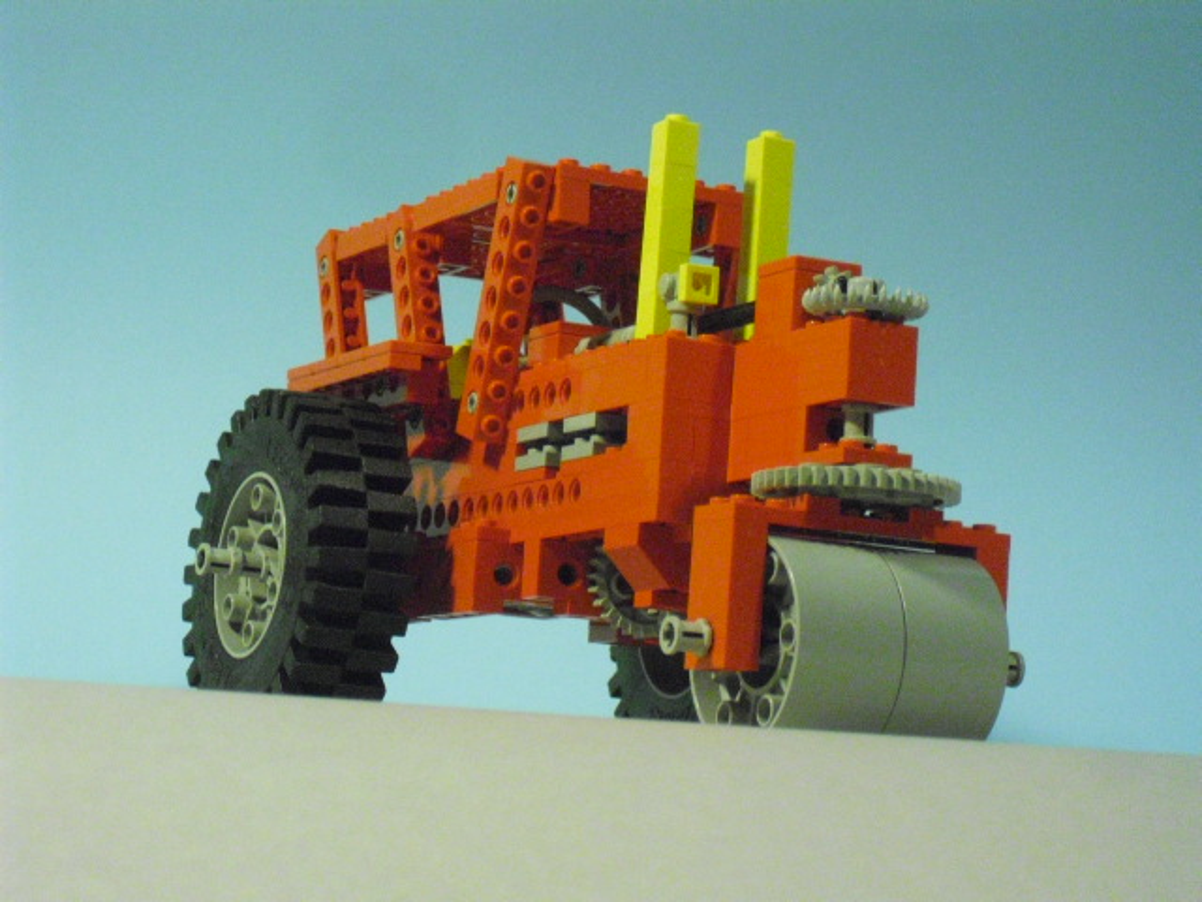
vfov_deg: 13.8
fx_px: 3715
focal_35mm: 107
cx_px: 601
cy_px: 451
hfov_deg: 18.4
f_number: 5.6
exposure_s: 1/15
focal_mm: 18.9
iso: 800
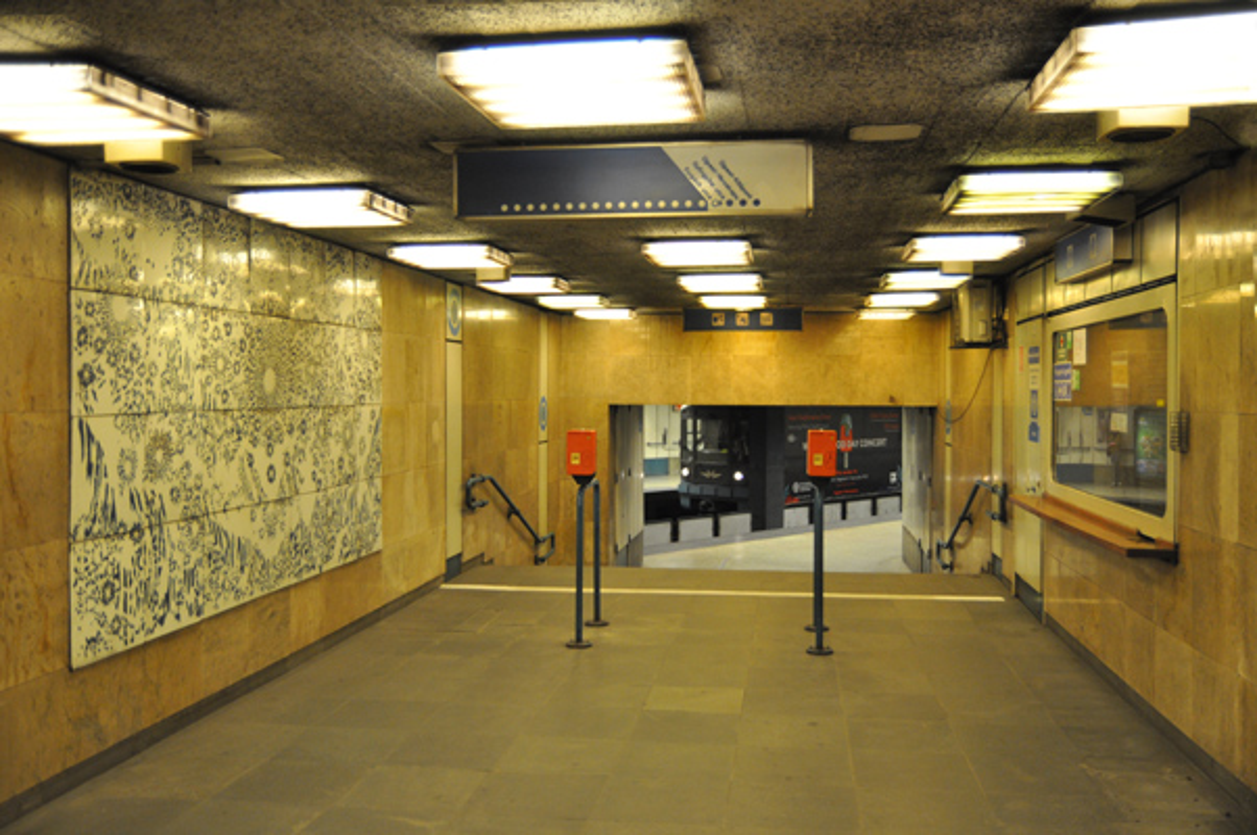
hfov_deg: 57.3
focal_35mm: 33
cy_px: 418
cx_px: 628
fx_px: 1151
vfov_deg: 39.9
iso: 800
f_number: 3.2
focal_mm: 22
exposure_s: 1/40
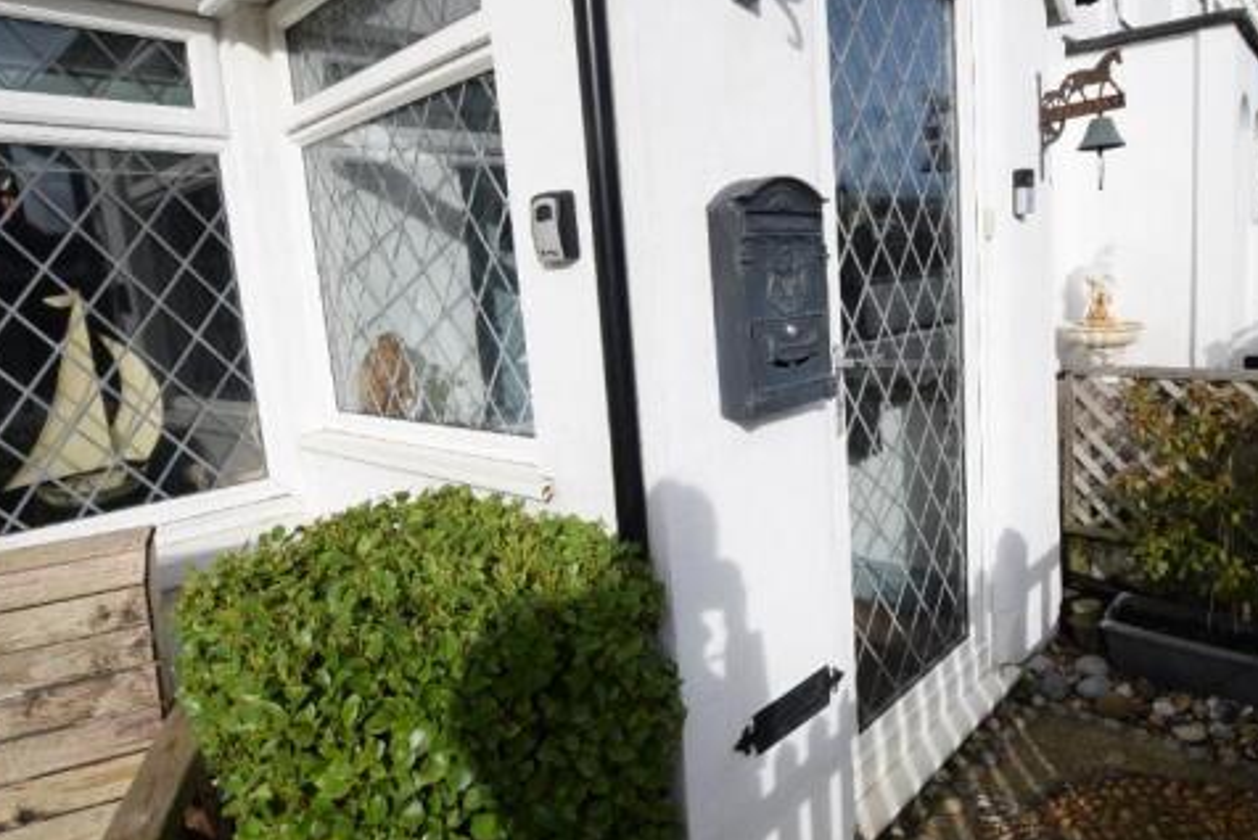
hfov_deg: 76.1
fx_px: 793
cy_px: 387
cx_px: 744
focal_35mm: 23
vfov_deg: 55.8
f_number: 9
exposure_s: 1/320
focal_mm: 11
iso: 200
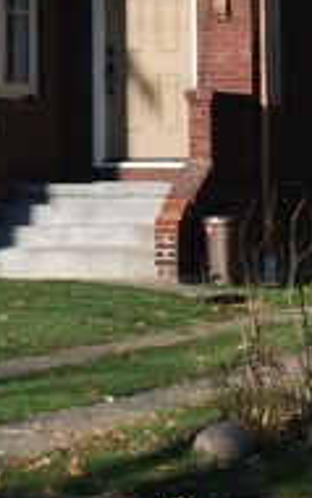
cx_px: -9
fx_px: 3355
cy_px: -346
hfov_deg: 5.3
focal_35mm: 247
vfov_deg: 8.2
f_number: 8
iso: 100
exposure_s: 1/250
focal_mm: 40
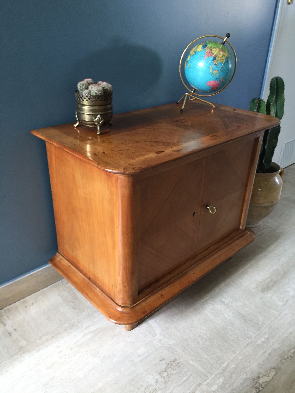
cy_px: 196
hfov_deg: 48.2
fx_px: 330
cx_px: 148
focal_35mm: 29
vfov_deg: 61.7
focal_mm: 4.15
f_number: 2.2
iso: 200
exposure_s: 1/33
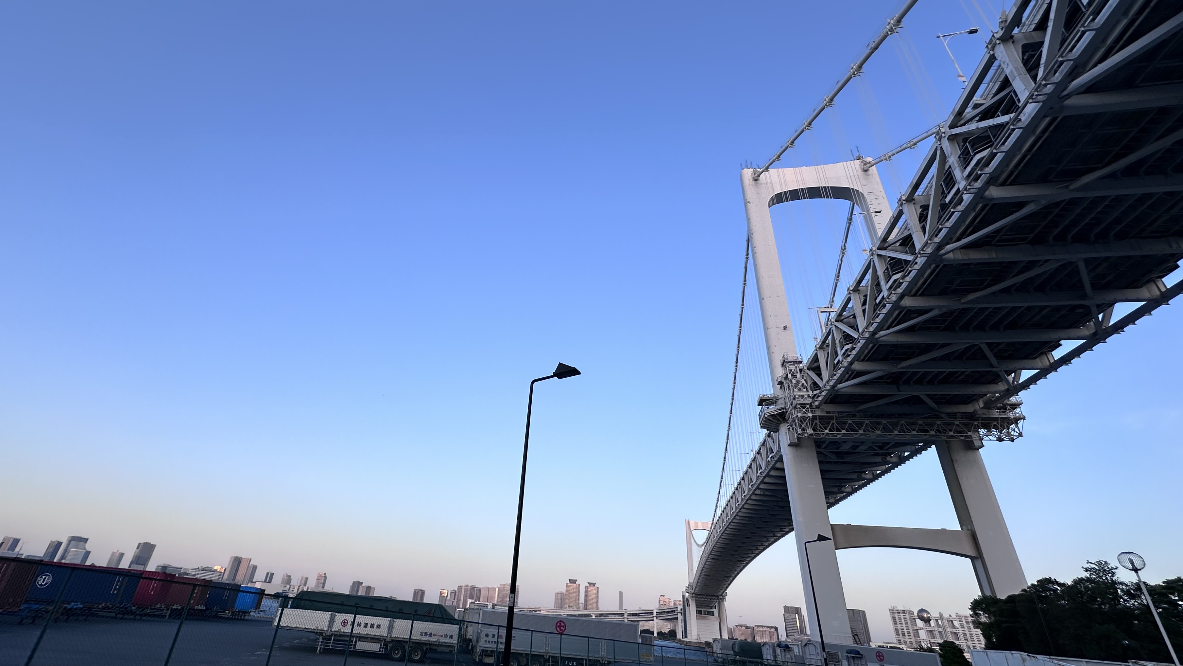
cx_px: 531
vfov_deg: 63.8
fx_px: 533
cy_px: 304
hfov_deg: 95.6
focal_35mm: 17
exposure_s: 1/317
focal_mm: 2.22
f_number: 2.2
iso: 40
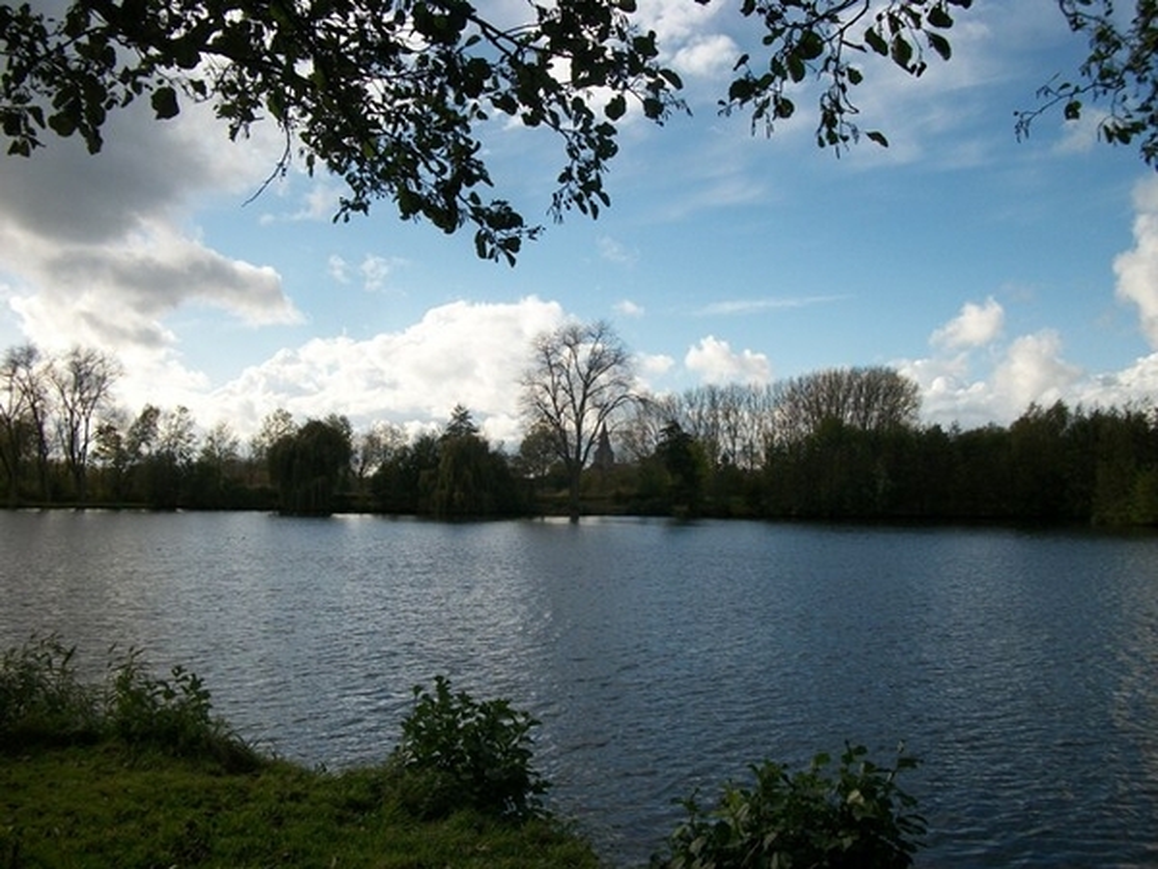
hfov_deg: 56.8
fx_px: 1070
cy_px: 434
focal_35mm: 32
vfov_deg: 44.2
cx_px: 579
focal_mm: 5.7
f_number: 8.8
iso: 80
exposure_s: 1/200
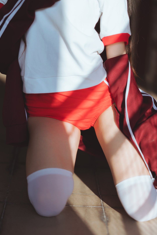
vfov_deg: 21.5
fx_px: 622
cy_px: 124
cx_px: 85
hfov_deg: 14.4
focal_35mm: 95
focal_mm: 85
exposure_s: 1/1600
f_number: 1.4
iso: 50
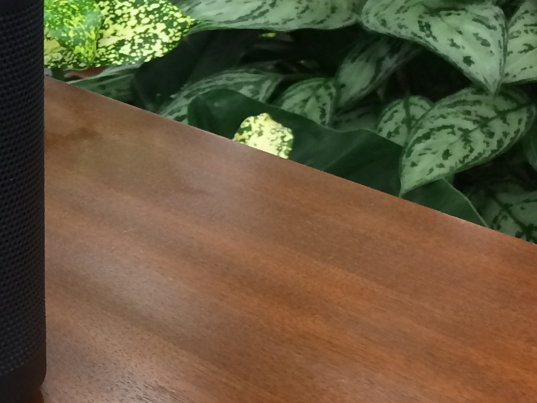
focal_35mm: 101
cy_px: 103
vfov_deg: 14.6
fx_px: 1567
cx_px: -60
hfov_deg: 18.7
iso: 100
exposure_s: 1/30
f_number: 2.2
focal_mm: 4.15
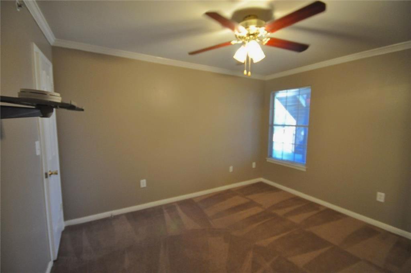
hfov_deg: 100.5
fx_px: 171
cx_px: 206
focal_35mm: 15
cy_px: 136
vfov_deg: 77.1
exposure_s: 1/30
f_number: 4
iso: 1250
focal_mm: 10
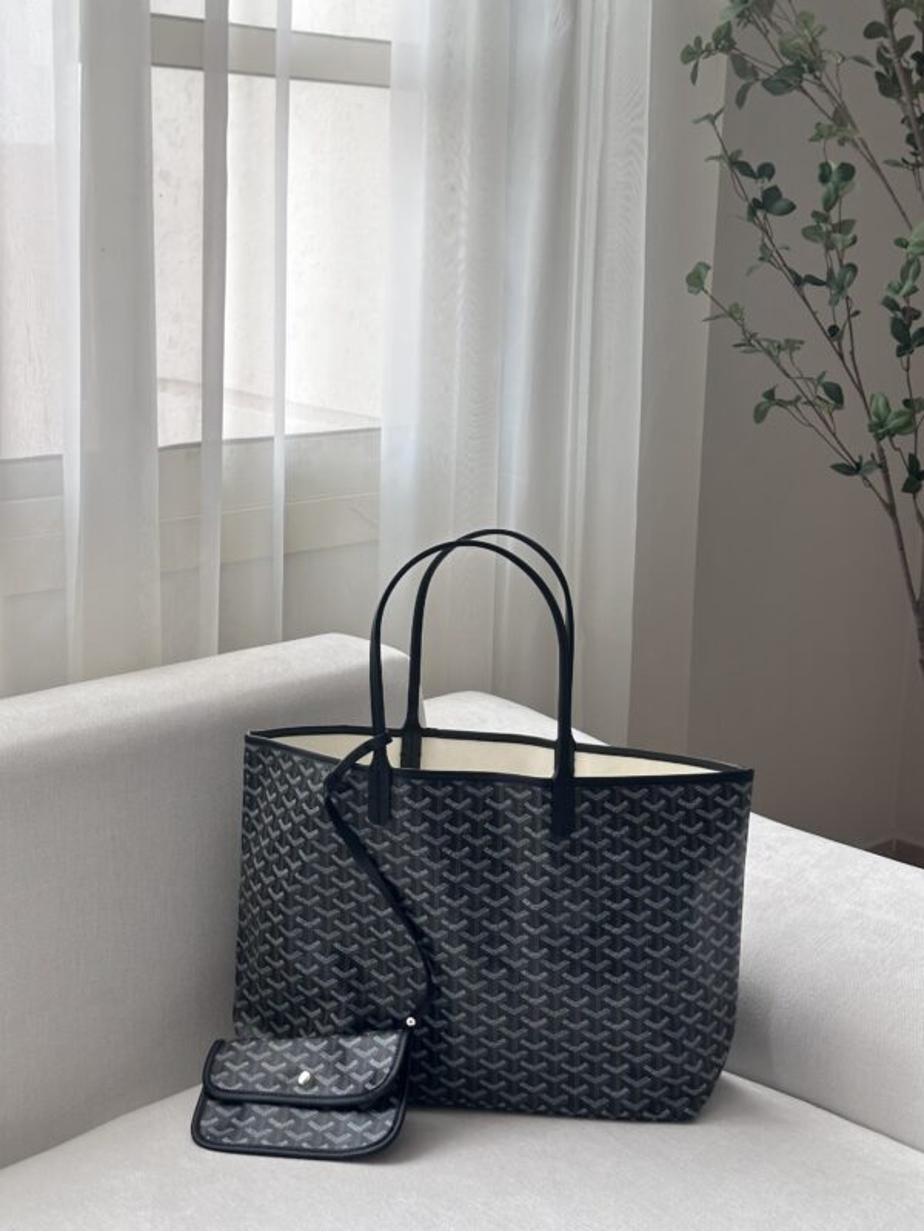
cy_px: 616
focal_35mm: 48
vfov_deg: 39.7
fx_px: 1708
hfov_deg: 30.3
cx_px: 462
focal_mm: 6.86
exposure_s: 1/60
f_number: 1.78
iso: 200
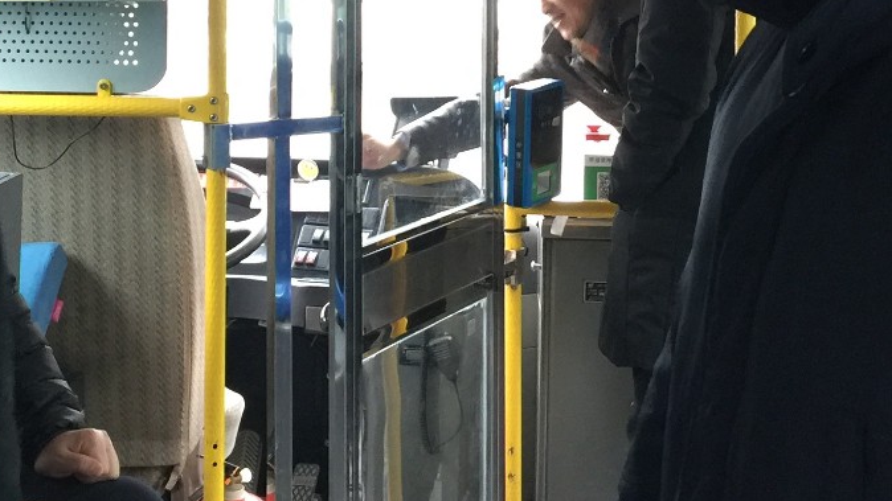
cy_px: -98
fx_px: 1774
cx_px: 427
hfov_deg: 28.2
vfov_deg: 15.5
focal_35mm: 75
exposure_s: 1/17
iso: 100
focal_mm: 4.15
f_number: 2.2
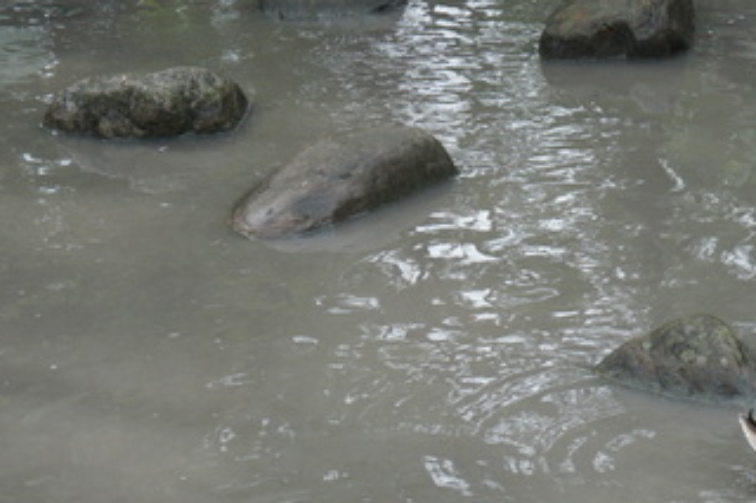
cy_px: 403
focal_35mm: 108
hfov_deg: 18.6
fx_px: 2267
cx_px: 702
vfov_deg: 12.6
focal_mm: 36
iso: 200
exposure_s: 1/200
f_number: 7.1
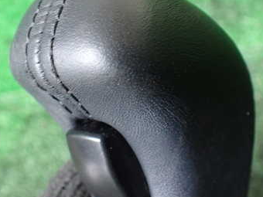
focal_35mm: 53
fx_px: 403
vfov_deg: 27.3
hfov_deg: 36.2
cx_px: 121
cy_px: 61
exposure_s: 1/60
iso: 800
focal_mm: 5.4
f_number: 2.3
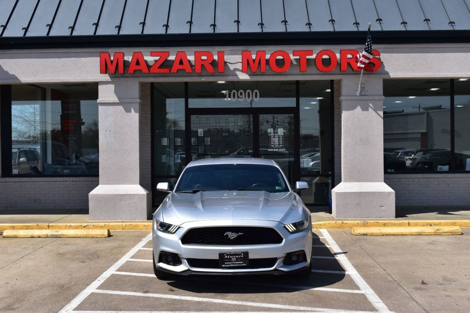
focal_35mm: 46
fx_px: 607
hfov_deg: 42.3
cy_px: 156
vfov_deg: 28.9
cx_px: 235
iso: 250
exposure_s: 1/500
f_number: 11
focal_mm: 31
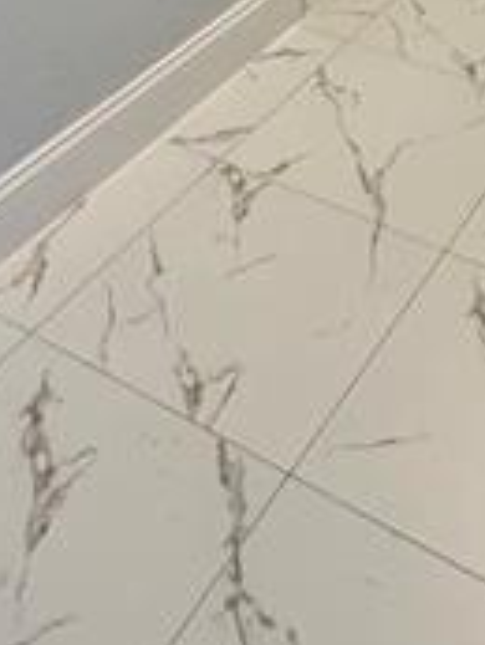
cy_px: -373
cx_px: 395
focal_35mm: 62
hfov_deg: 23.3
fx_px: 1157
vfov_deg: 23.5
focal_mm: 2.22
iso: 250
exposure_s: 1/60
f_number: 2.2
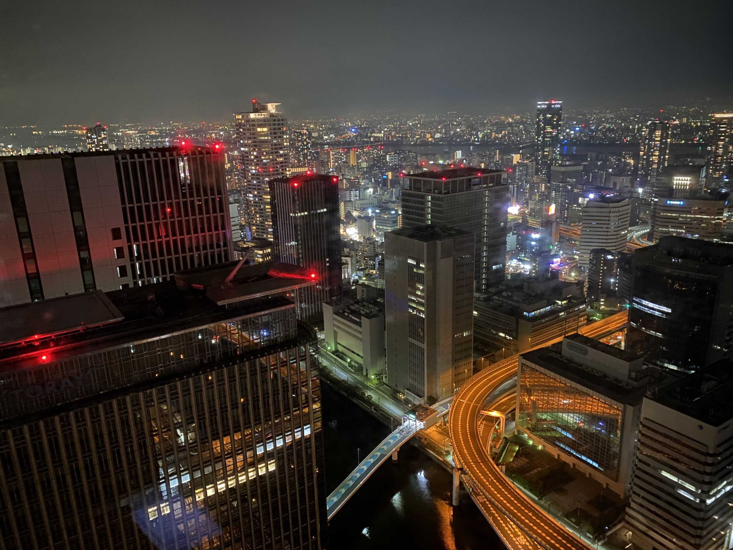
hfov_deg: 67.3
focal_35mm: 26
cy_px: 275
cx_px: 366
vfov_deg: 53.1
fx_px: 551
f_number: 1.8
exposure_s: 1/4
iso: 500
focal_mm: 4.25
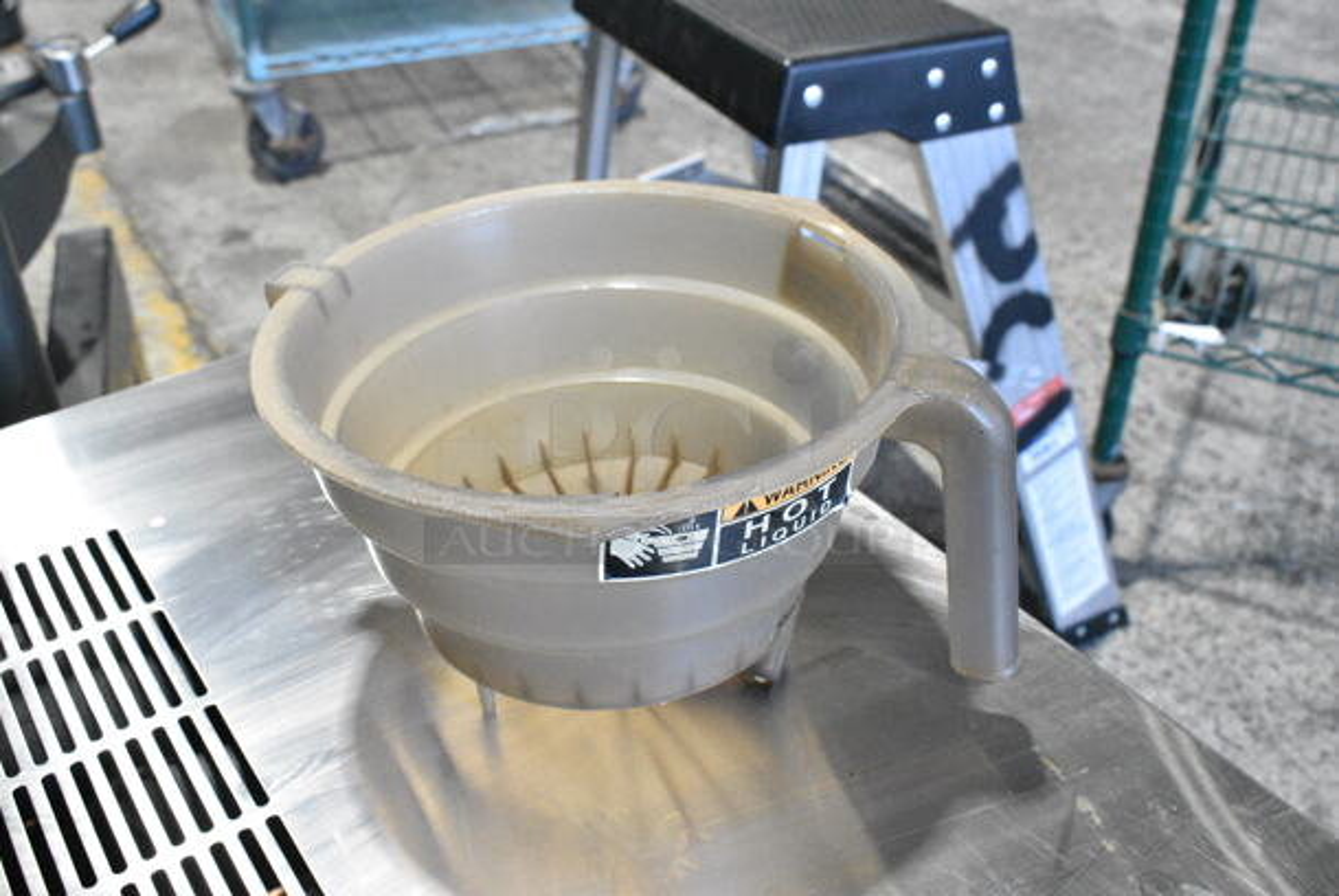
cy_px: 448
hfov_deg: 53.1
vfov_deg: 37.0
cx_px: 670
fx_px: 1340
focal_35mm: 36
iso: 6400
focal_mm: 24
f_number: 8
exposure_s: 1/250
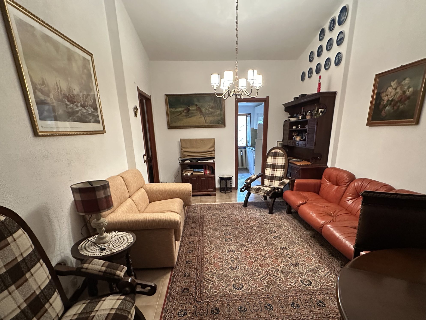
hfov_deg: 87.7
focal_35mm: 18
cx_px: 219
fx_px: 222
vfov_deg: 70.5
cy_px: 199
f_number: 2.2
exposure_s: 1/50
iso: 640
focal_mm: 2.22
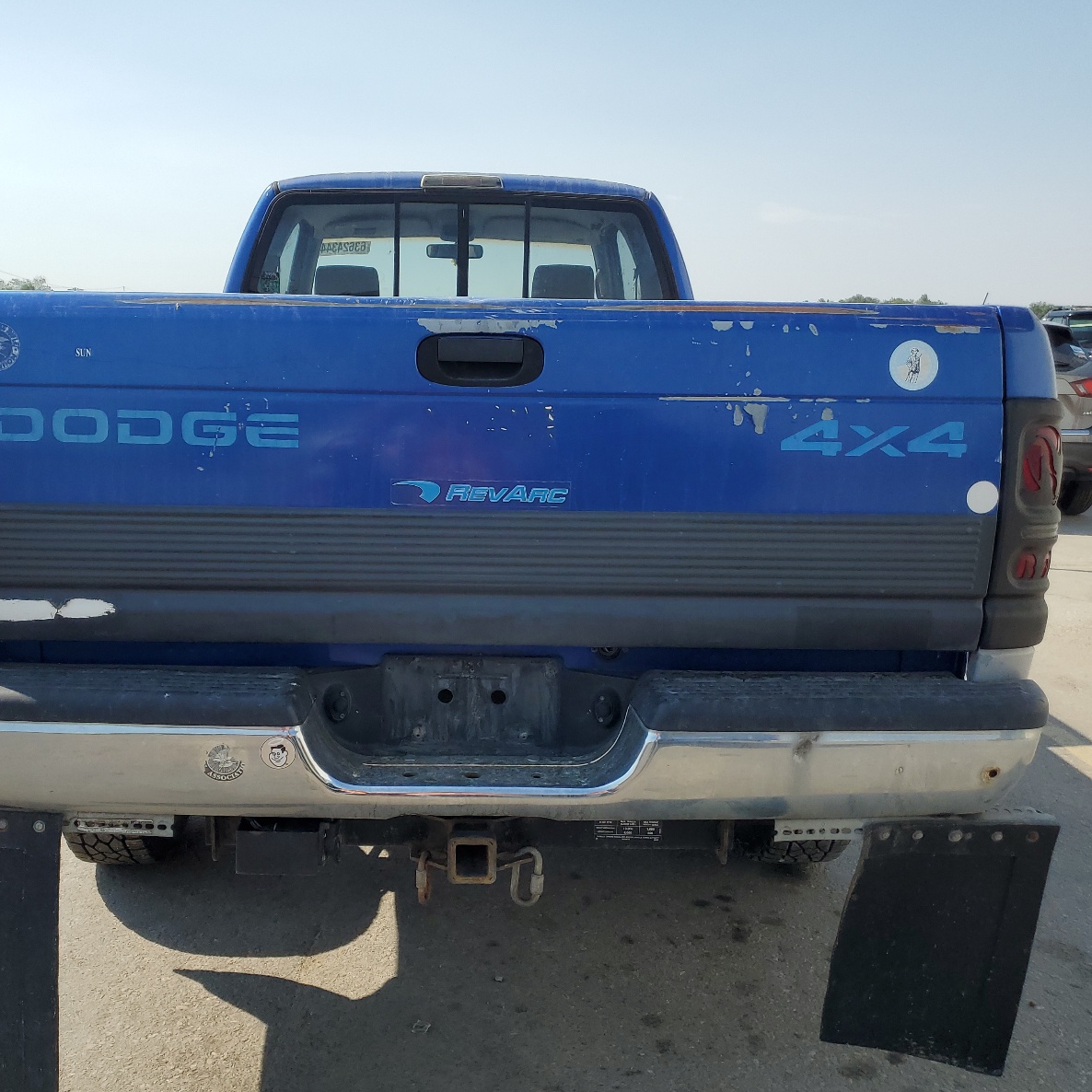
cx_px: 450
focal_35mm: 31
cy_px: 543
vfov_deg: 52.5
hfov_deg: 52.3
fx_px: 1106
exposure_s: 1/3333
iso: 50
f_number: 1.5
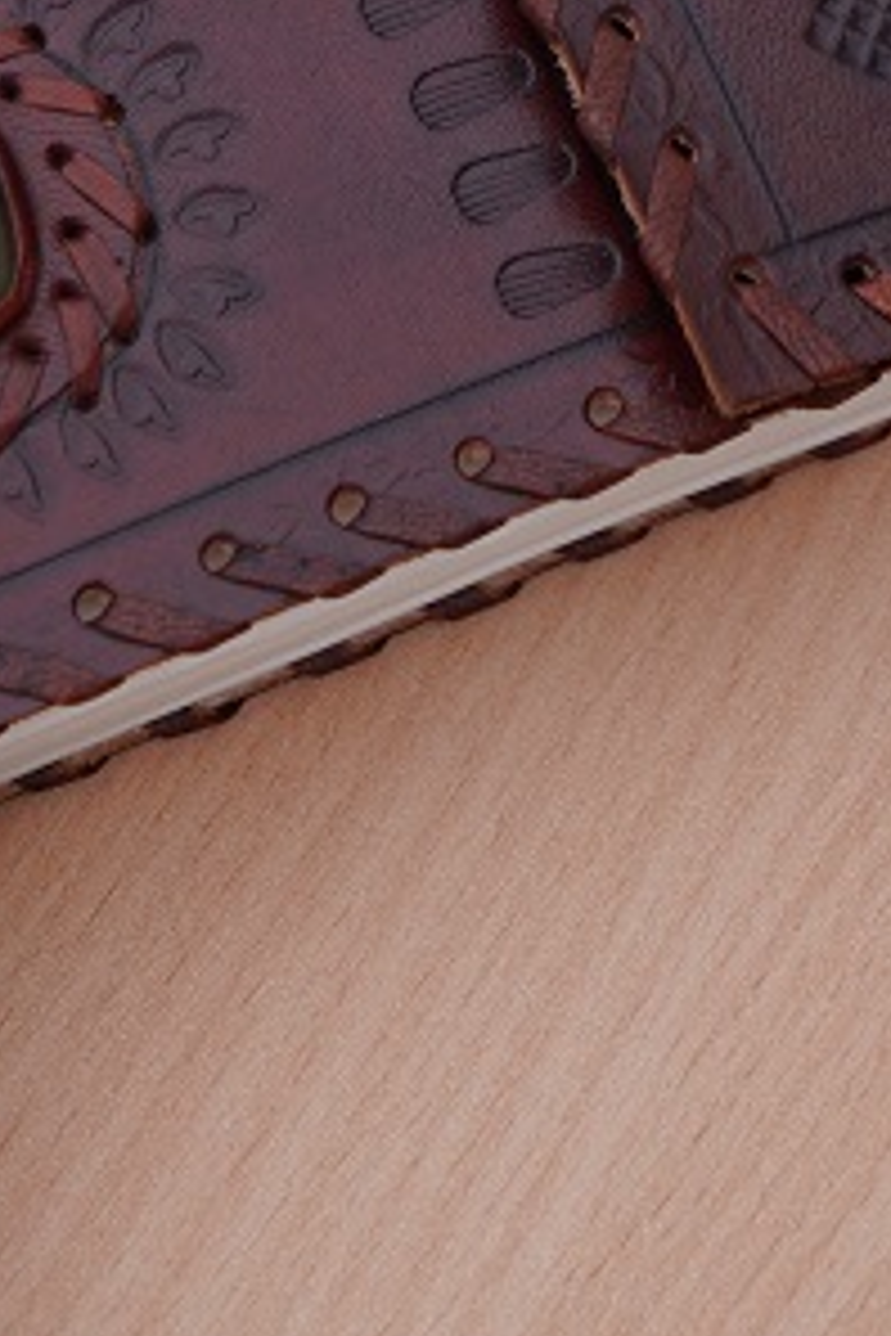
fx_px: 8538
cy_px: -142
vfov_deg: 8.9
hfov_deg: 5.9
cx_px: -184
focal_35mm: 230
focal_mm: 70
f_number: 4
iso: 100
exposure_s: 1/200
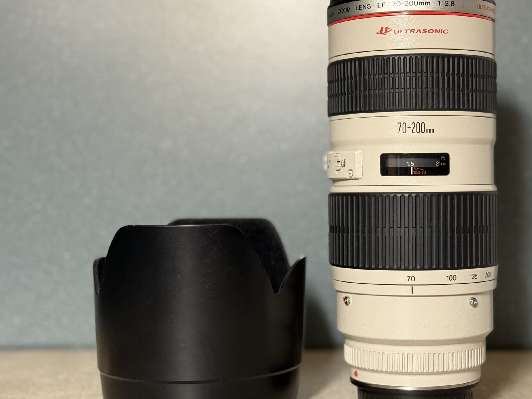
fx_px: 999
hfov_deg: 29.7
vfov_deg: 22.6
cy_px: 180
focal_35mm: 65
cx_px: 336
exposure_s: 1/50
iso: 200
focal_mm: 6.76
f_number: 1.78
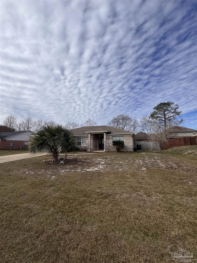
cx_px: 98
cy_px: 132
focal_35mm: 14
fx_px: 106
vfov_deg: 102.1
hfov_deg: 85.7
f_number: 2.2
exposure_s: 1/2584
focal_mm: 2.22
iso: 40
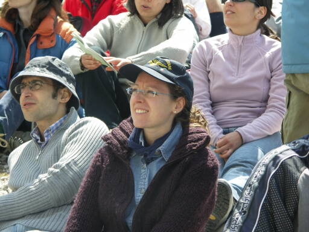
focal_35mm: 145
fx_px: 1294
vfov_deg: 10.2
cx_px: 154
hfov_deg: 13.6
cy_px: 116
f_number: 3.5
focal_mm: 37.4
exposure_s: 1/200
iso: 50
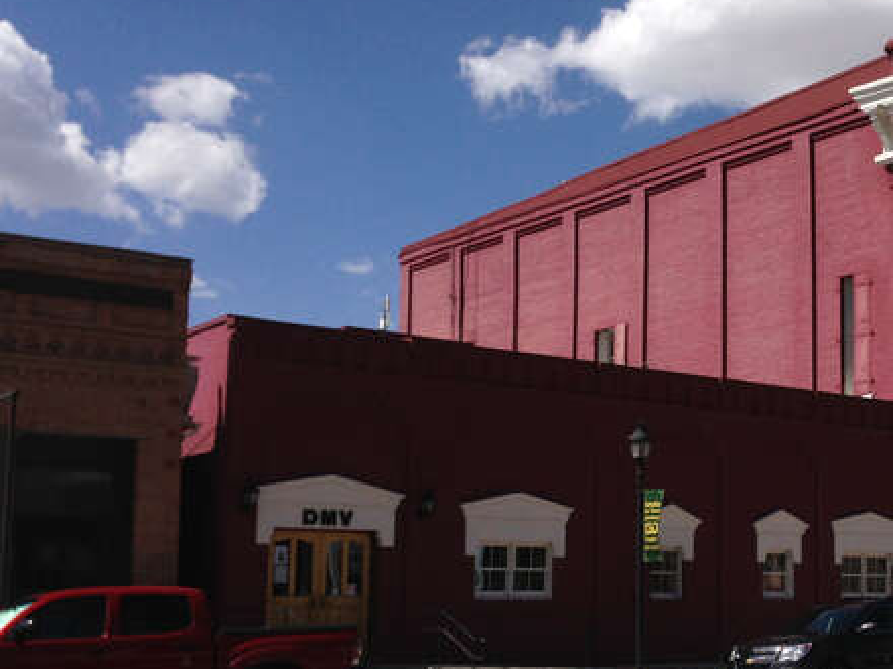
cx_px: 714
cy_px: 399
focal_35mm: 60
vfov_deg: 24.4
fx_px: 1548
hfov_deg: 31.4
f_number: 2.4
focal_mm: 4.13
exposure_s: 1/3195
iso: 50
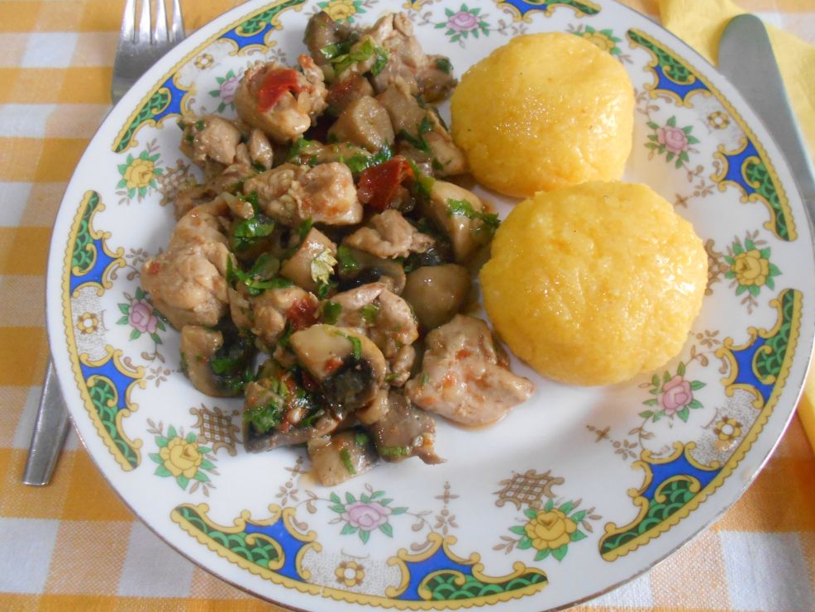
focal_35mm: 27
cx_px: 398
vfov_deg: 51.4
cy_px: 296
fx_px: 636
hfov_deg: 65.3
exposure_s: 1/40
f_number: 3.2
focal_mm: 4.6
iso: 800
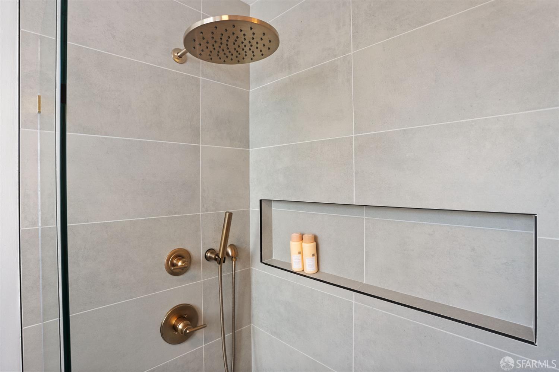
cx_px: 280
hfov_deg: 93.3
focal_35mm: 17
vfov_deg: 70.4
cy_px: 186
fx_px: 264
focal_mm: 17
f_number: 9
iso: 800
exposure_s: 1/13
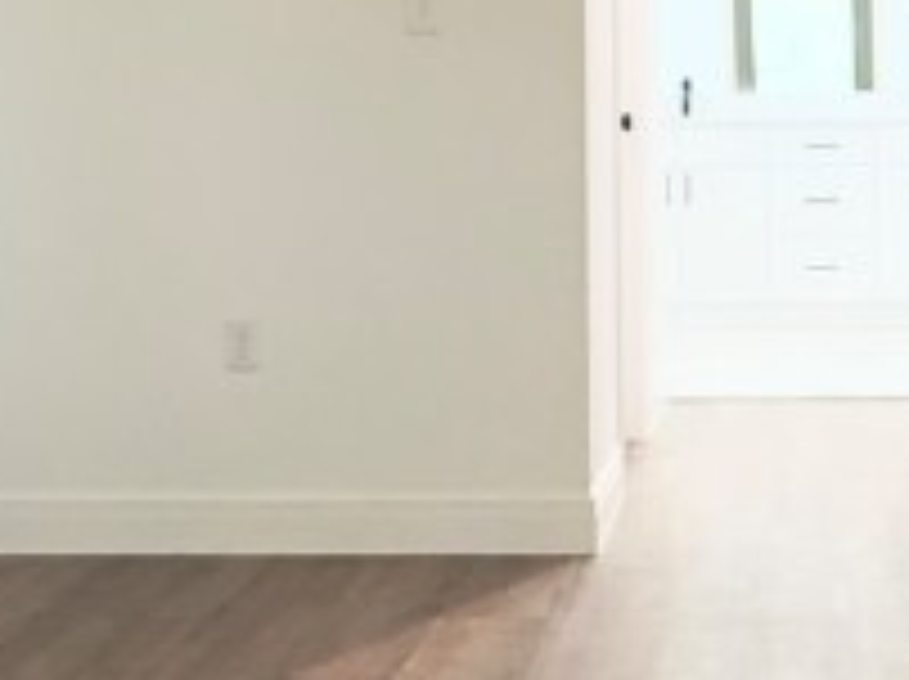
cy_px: 248
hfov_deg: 26.8
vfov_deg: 20.6
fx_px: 1862
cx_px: 760
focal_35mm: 71
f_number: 2.2
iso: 250
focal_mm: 2.22
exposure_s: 1/60
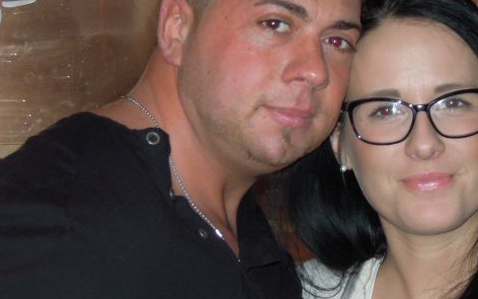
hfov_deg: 18.0
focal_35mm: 115
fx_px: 1498
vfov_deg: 11.4
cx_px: 342
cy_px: 94
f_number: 3.7
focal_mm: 9
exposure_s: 1/50
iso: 200
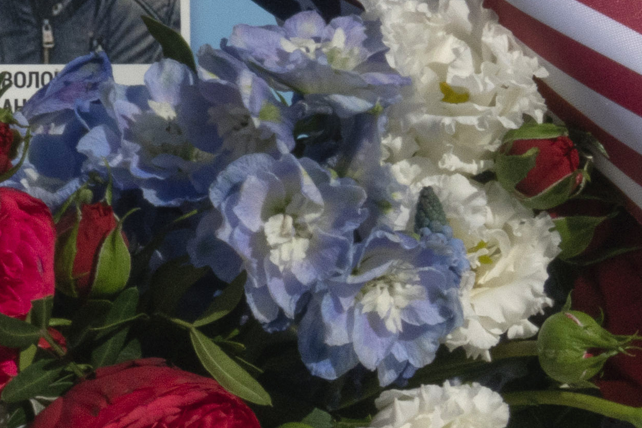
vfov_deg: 4.7
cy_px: -461
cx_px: -399
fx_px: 5136
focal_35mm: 288
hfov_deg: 7.0
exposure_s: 1/800
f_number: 18
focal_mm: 42
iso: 400
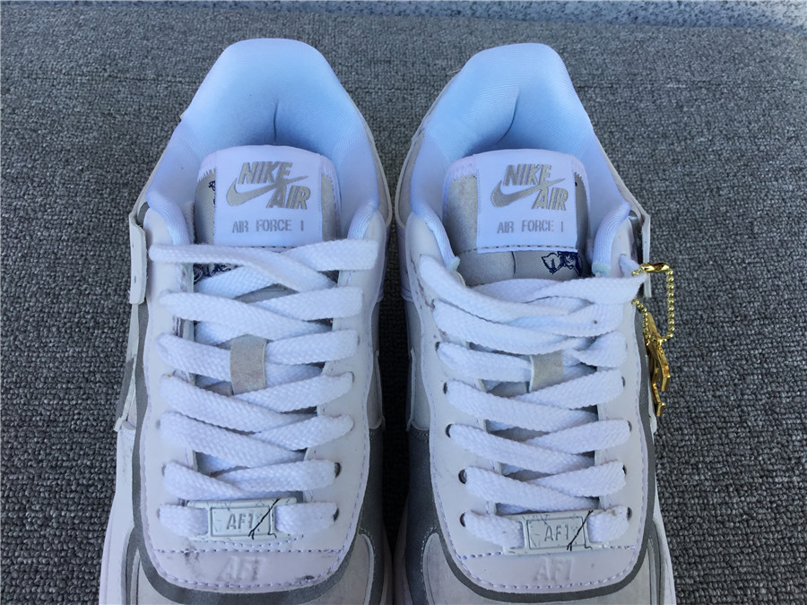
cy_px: 302
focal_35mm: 31
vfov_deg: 45.4
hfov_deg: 58.4
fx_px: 723
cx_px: 404
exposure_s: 1/187
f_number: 2.4
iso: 25
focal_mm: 3.3
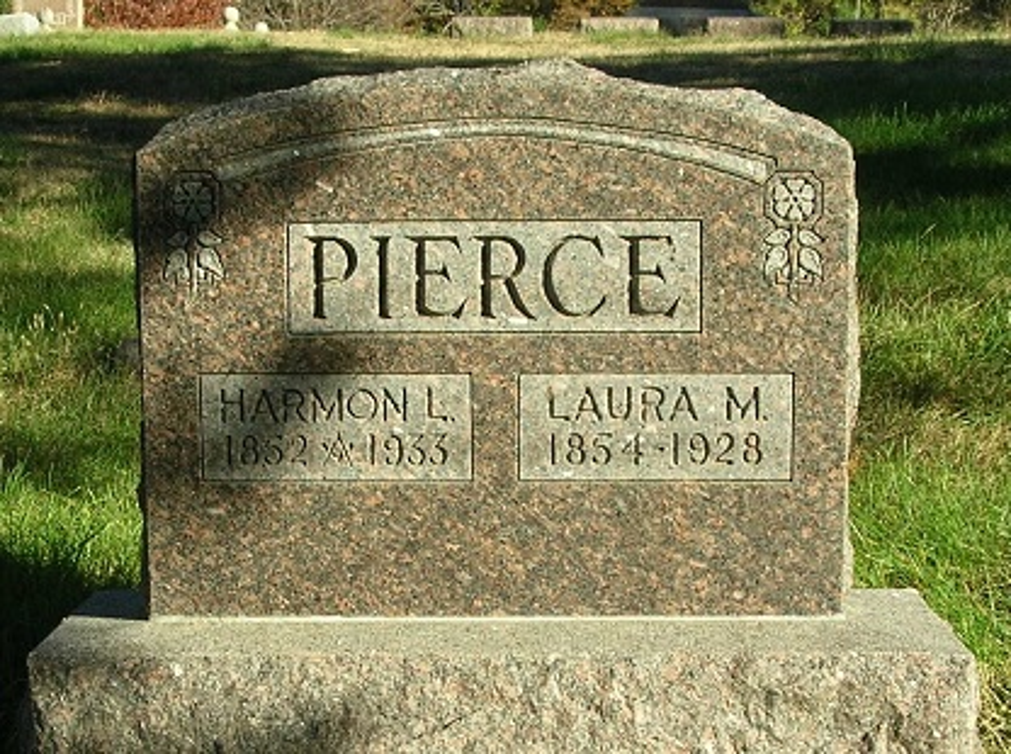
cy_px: 377
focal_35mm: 36
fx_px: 1049
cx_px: 506
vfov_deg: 39.5
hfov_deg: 51.5
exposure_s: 1/304
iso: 50
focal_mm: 6
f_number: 3.7
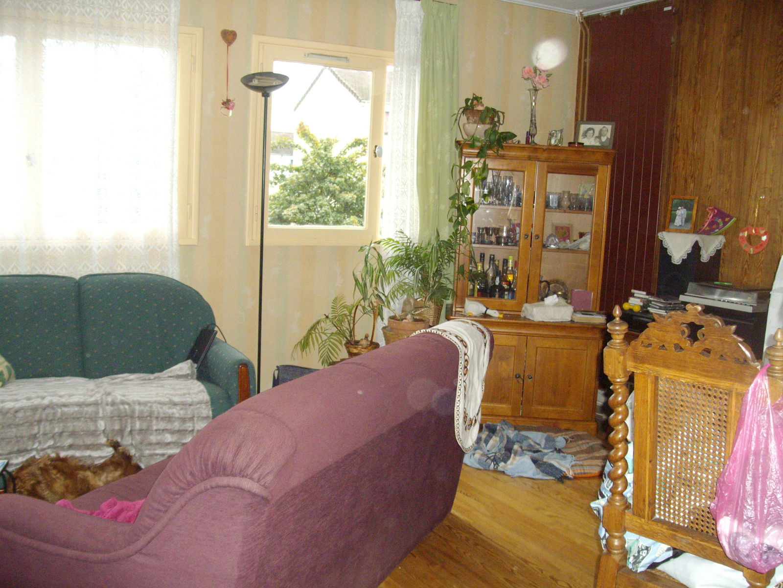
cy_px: 294
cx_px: 392
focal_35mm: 36
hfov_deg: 51.4
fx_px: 814
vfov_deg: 39.7
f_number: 2.7
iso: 315
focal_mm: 6
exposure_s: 1/50
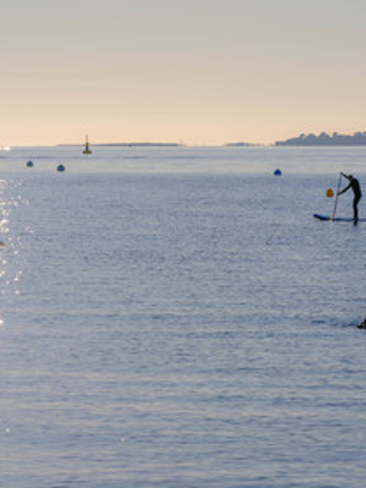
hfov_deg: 7.0
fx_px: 3000
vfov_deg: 9.3
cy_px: 243
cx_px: 282
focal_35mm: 213
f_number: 16
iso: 320
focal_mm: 200
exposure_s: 1/400
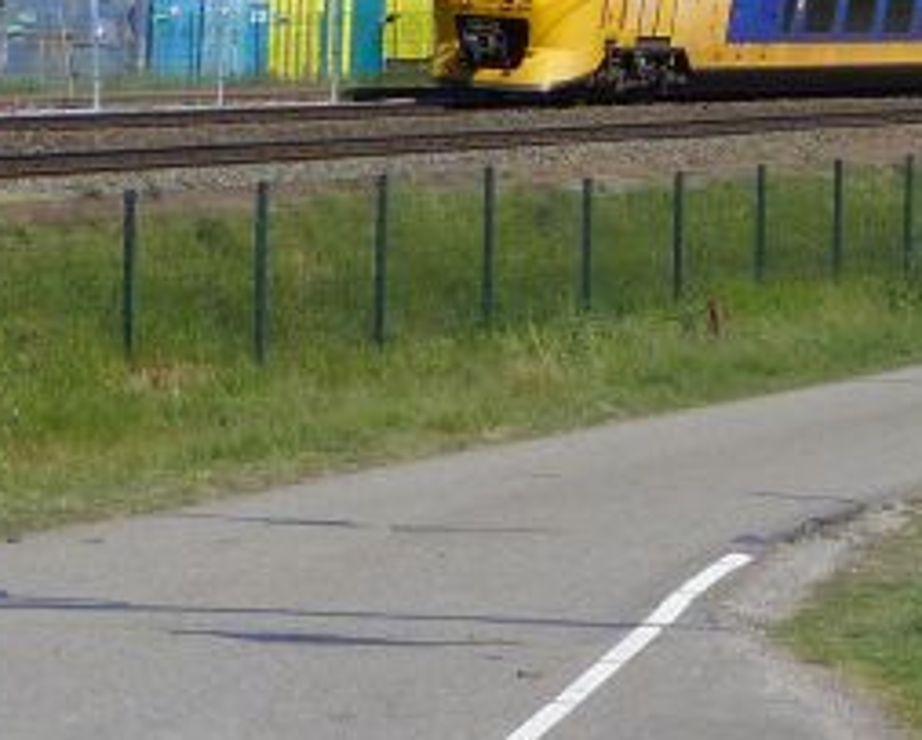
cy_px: -208
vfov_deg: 8.9
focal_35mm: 171
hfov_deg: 11.0
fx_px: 4672
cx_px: 1144
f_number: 4
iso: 100
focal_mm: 6.6
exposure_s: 1/1000
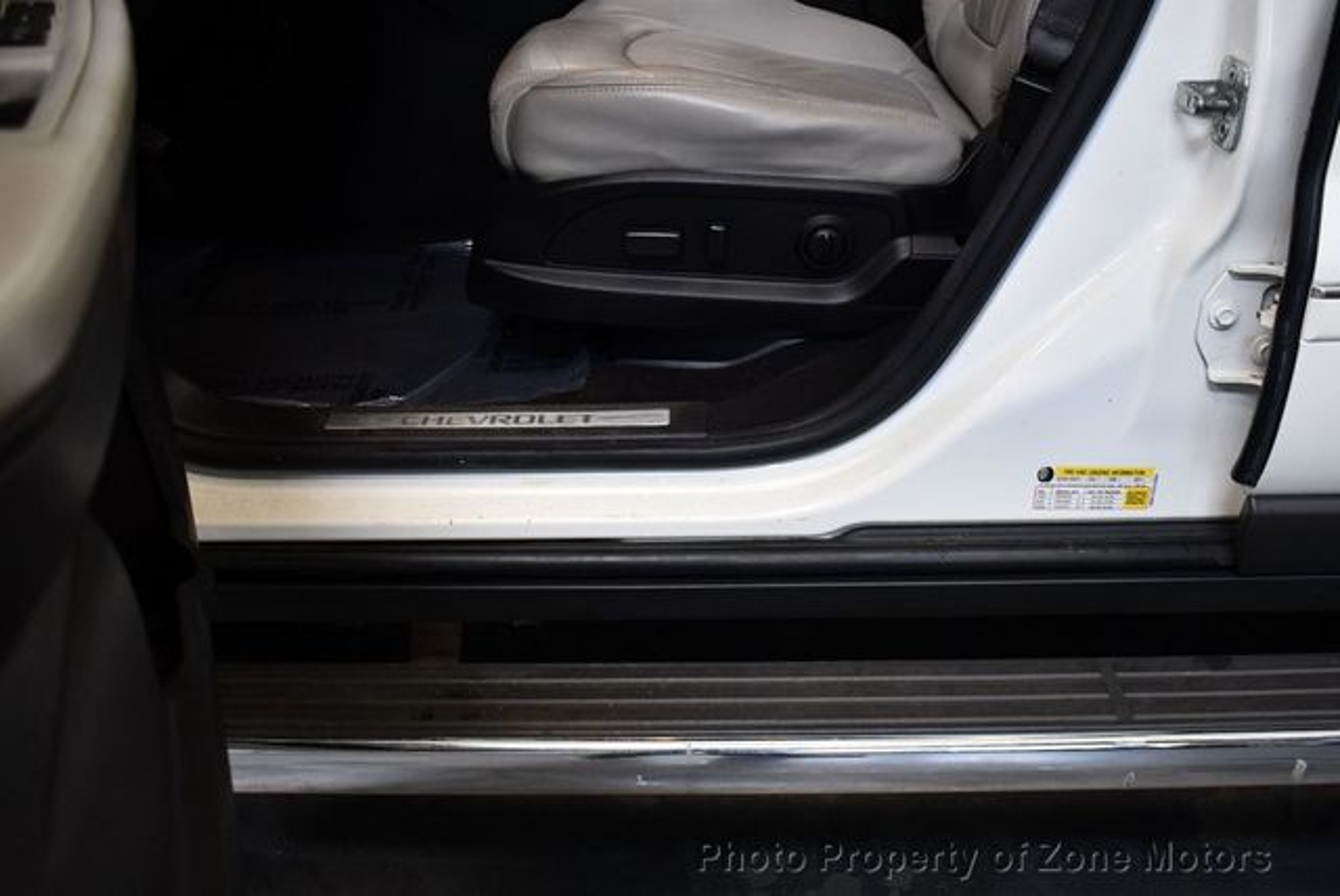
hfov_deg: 53.1
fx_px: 1341
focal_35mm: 36
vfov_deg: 36.9
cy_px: 448
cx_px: 670
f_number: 3.5
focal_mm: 18
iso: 800
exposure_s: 1/250
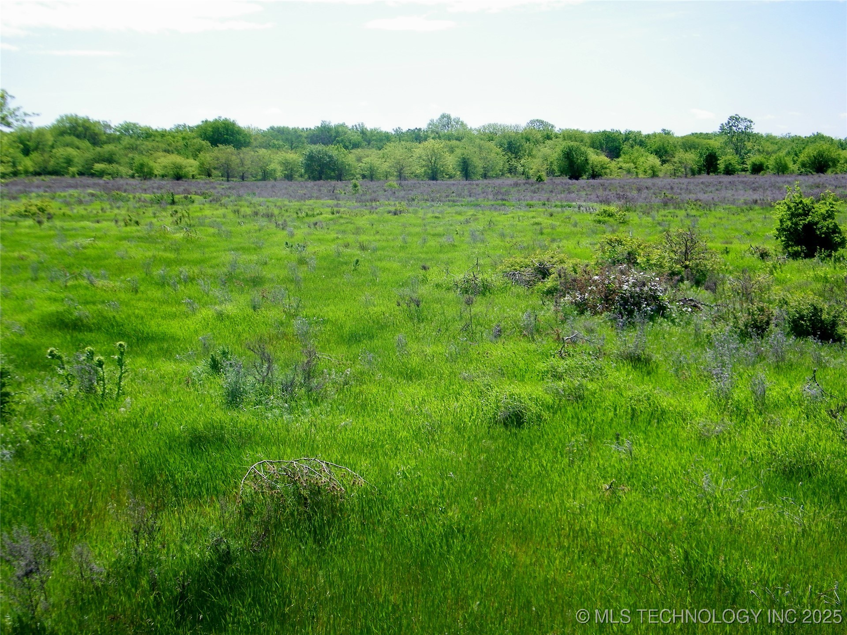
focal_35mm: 44
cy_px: 318
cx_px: 424
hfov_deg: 42.9
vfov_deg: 32.9
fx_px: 1077
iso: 80
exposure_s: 1/200
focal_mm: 7.9
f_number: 7.8
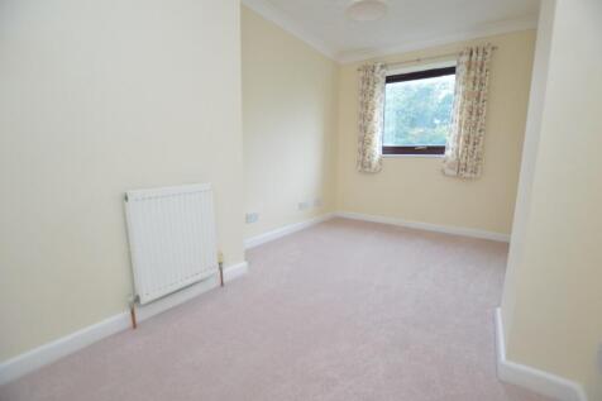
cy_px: 200
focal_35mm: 15
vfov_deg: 77.3
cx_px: 301
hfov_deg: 100.4
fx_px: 251
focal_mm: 10
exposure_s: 1/60
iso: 450
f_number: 3.5
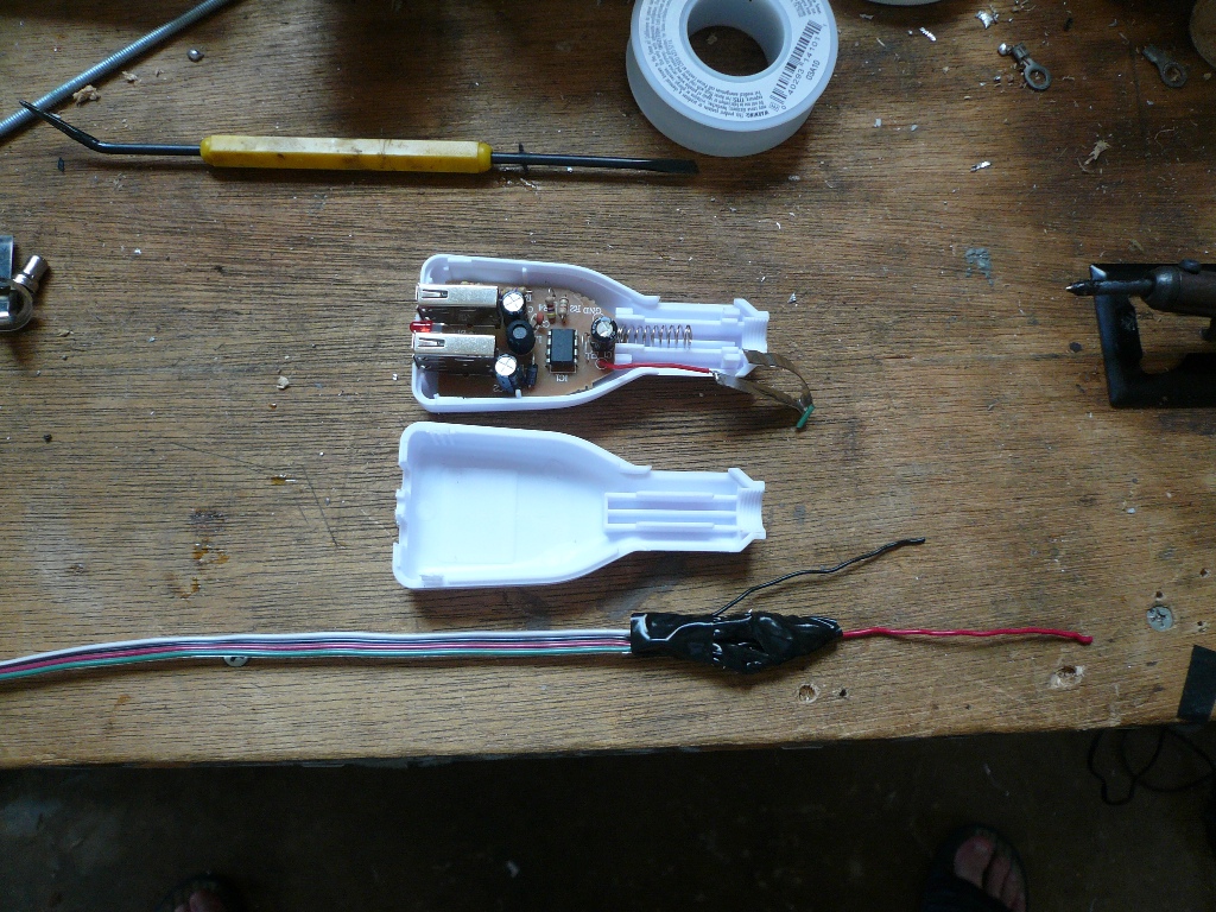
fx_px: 984
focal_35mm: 28
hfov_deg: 63.4
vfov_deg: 49.7
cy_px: 456
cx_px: 608
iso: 100
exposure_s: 1/100
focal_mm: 4.6
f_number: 2.8
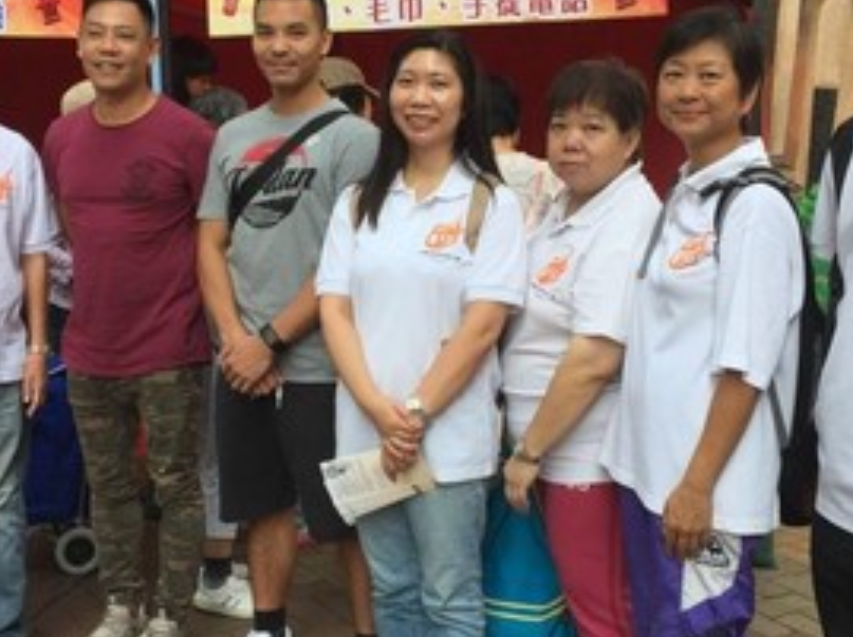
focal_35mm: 54
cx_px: 406
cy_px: 341
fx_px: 1329
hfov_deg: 35.6
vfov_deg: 27.0
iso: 32
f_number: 2.2
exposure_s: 1/514
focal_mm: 4.15
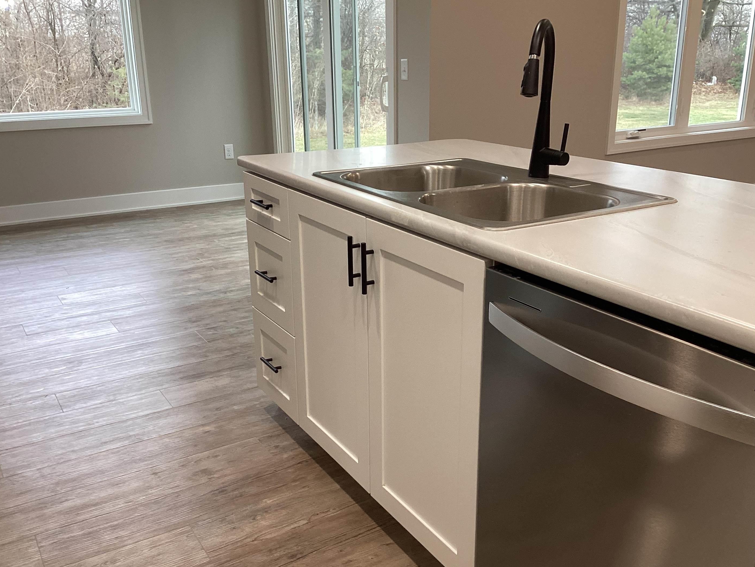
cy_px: 304
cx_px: 386
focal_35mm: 34
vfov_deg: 41.8
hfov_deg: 54.0
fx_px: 742
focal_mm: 3.3
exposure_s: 1/60
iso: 100
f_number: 2.4
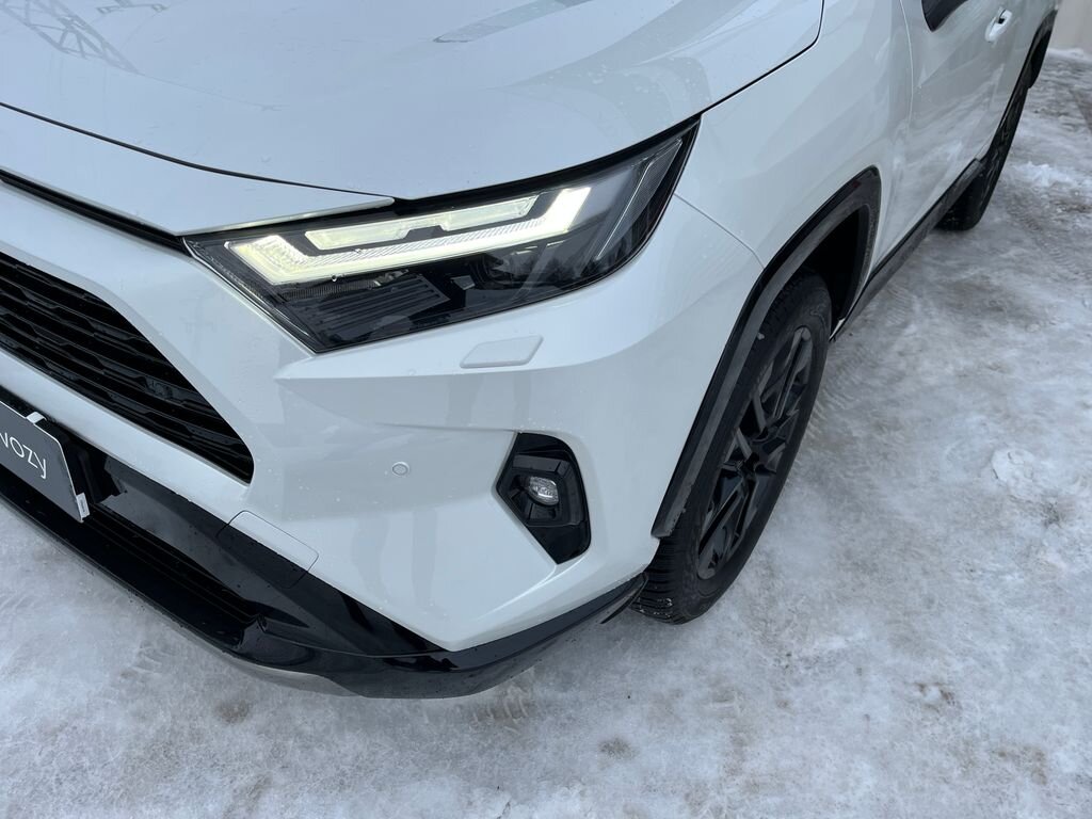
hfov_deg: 67.3
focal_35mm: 26
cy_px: 410
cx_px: 546
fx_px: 820
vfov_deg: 53.1
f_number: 1.6
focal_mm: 5.1
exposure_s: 1/598
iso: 50
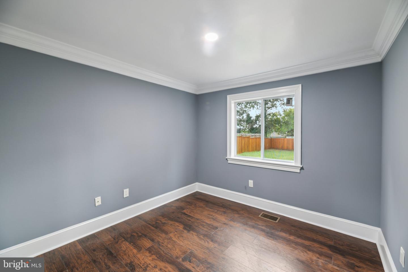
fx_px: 159
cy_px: 136
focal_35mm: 14
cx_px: 204
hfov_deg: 104.3
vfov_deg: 81.2
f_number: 8
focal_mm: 14
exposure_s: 1/10
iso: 400
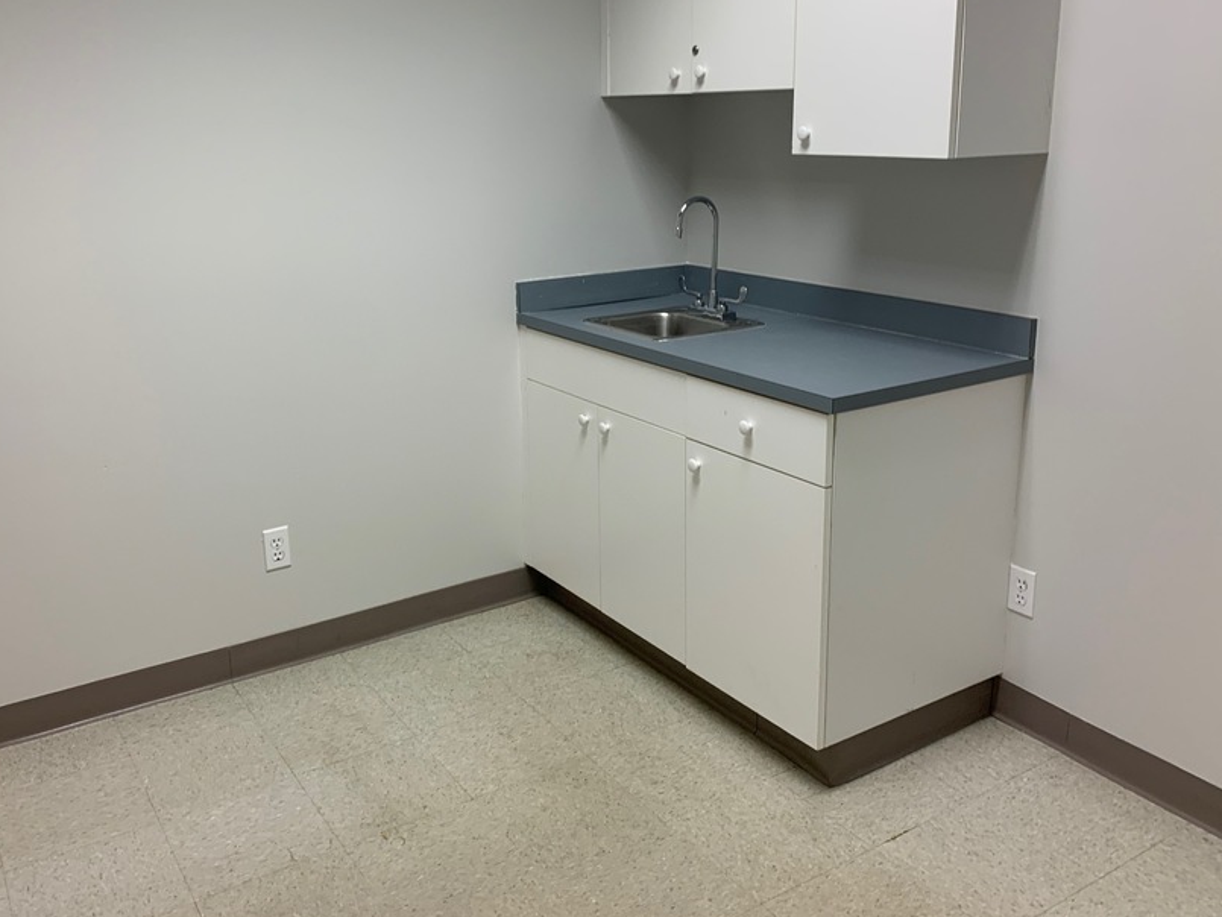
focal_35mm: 31
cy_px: 383
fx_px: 1095
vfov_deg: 45.3
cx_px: 566
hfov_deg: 58.3
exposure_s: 1/60
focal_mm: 4.25
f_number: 1.8
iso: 64
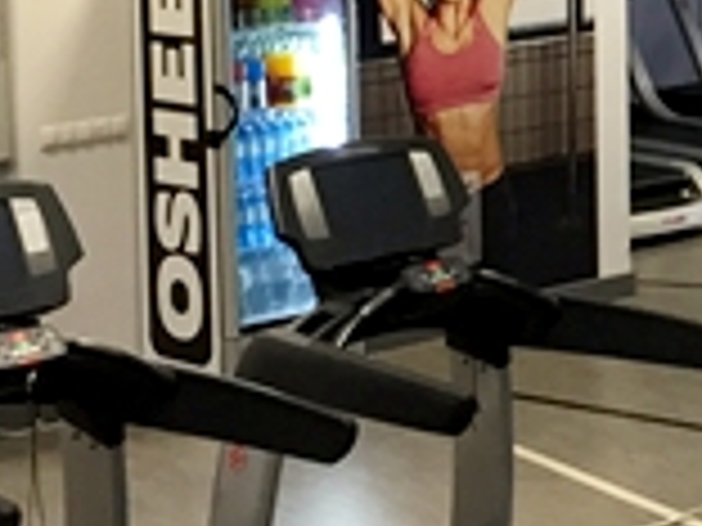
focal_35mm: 139
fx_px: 2819
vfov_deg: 10.5
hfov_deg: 13.4
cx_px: 1048
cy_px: -133
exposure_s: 1/33
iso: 80
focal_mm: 4.15
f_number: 2.2
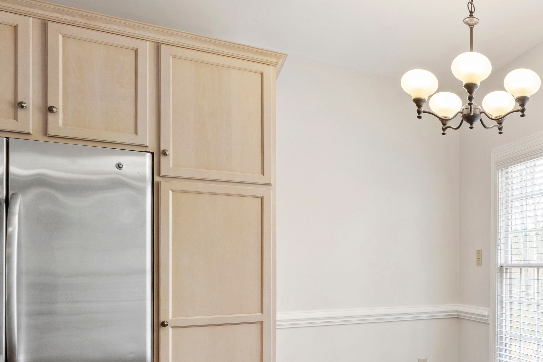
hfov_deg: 54.0
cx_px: 489
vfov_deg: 42.5
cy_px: 264
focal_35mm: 30
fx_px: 452
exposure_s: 1/2.5
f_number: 8
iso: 100
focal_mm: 10
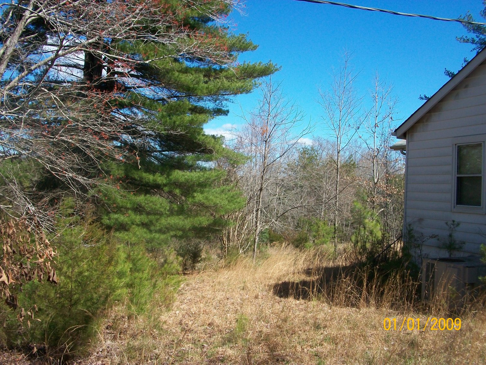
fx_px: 477
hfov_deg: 54.0
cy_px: 182
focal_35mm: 34
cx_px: 243
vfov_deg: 41.8
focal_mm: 5.7
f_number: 5.5
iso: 80
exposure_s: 1/320
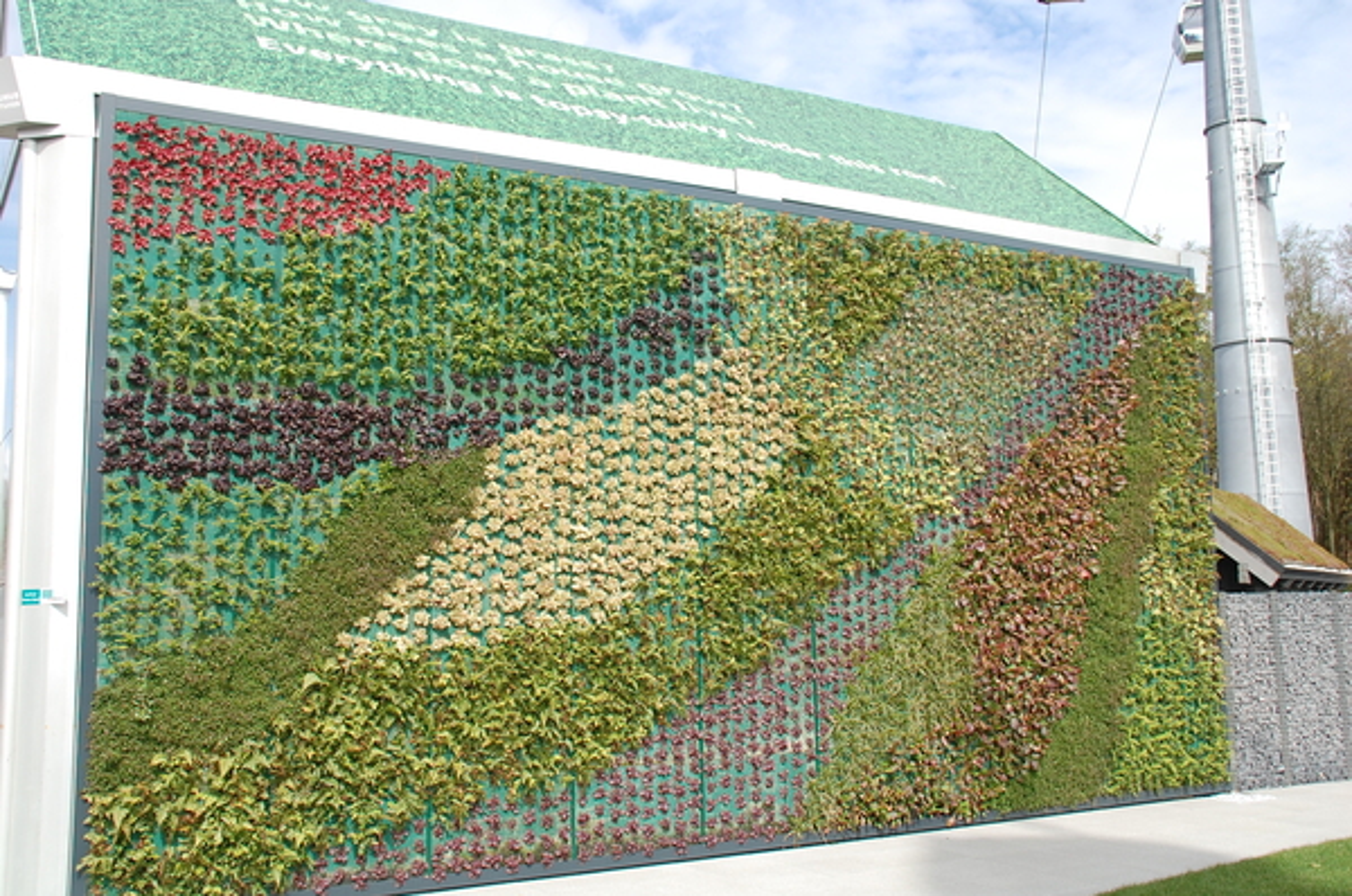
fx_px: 1406
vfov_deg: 35.4
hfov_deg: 51.4
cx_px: 676
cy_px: 448
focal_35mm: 38
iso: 200
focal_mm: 25
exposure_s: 1/250
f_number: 8
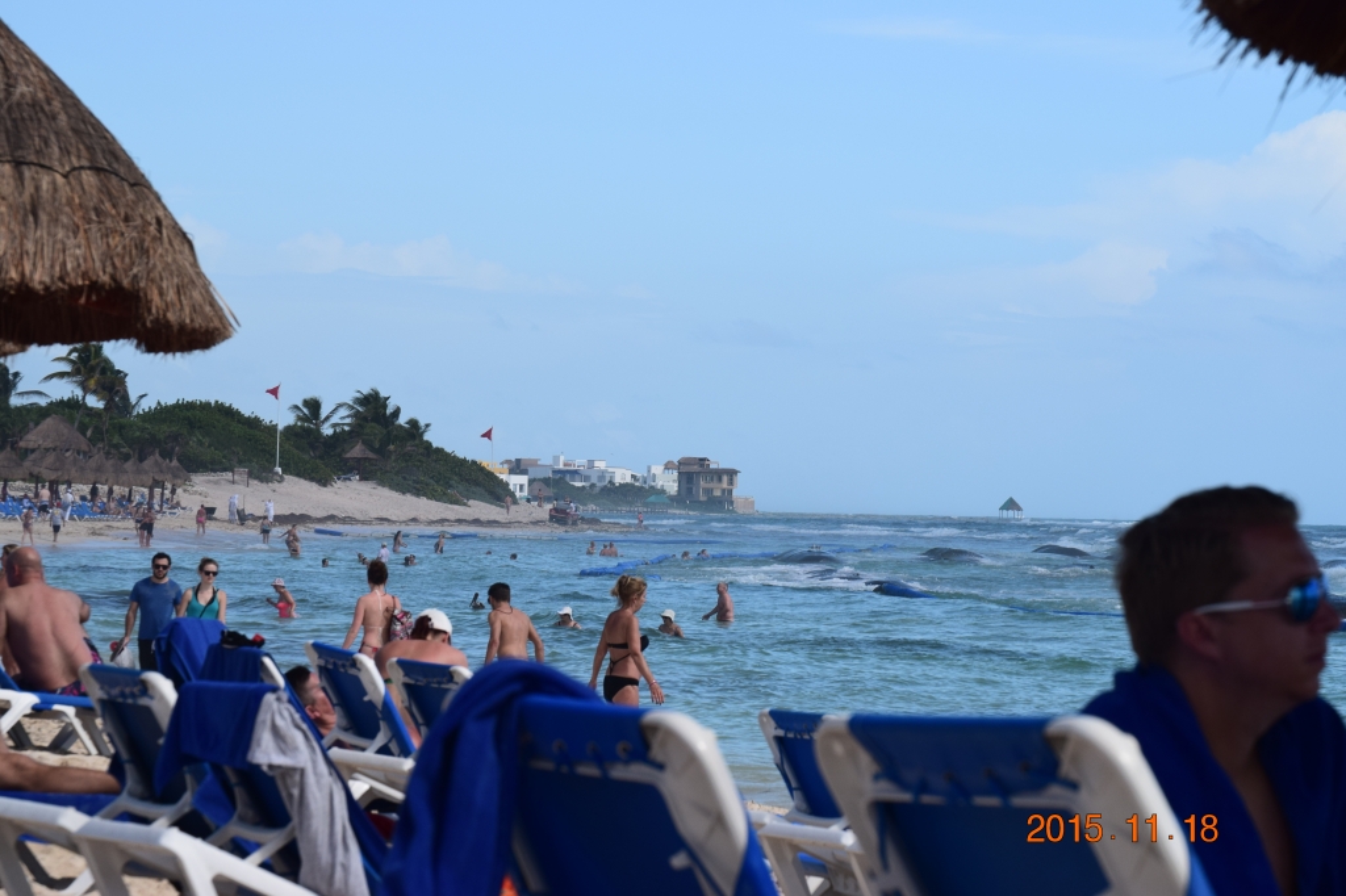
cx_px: 673
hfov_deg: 15.2
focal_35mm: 135
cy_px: 448
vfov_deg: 10.2
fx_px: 5046
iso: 400
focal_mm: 90
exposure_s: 1/320
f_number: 10
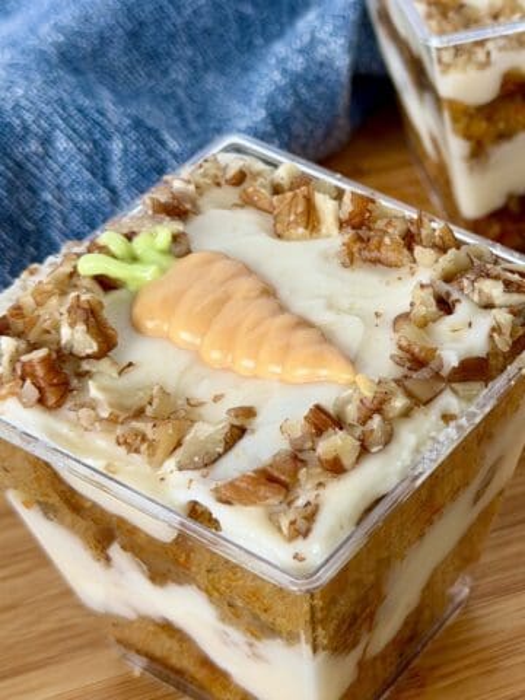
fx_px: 971
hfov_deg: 30.3
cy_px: 350
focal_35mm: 48
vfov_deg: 39.7
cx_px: 262
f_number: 1.78
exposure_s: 1/60
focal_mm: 6.76
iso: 80
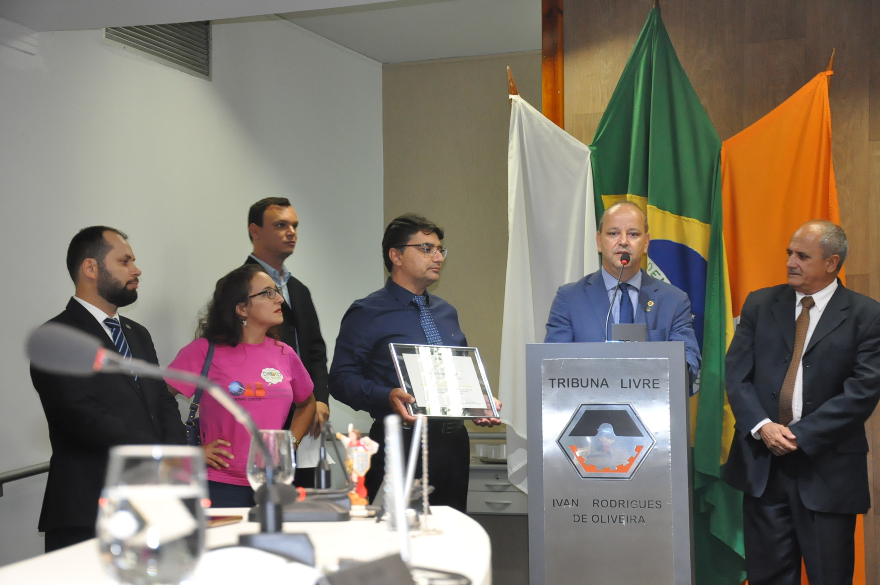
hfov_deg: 28.1
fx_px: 1758
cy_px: 292
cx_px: 440
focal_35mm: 72
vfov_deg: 18.9
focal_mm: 48
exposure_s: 1/80
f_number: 5
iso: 2000
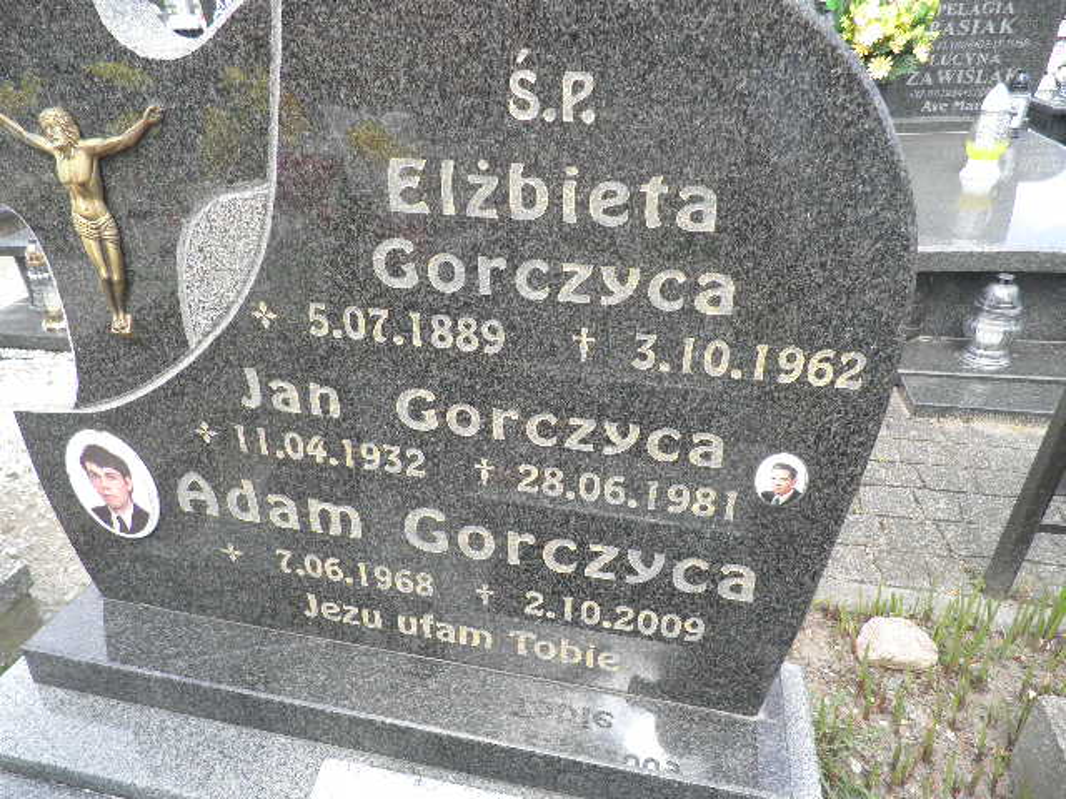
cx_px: 533
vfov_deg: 56.8
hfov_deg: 71.6
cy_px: 400
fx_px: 739
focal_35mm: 24
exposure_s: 1/160
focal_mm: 4.3
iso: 64
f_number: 3.3
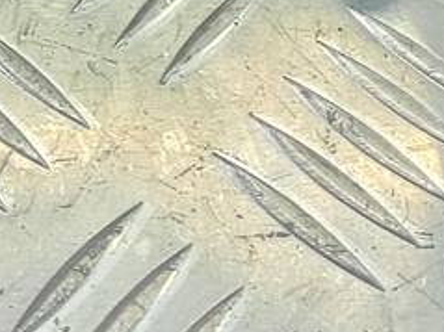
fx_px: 1372
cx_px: 26
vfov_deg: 12.3
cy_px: -315
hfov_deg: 18.0
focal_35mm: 107
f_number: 1.8
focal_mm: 4.6
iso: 100
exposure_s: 1/50
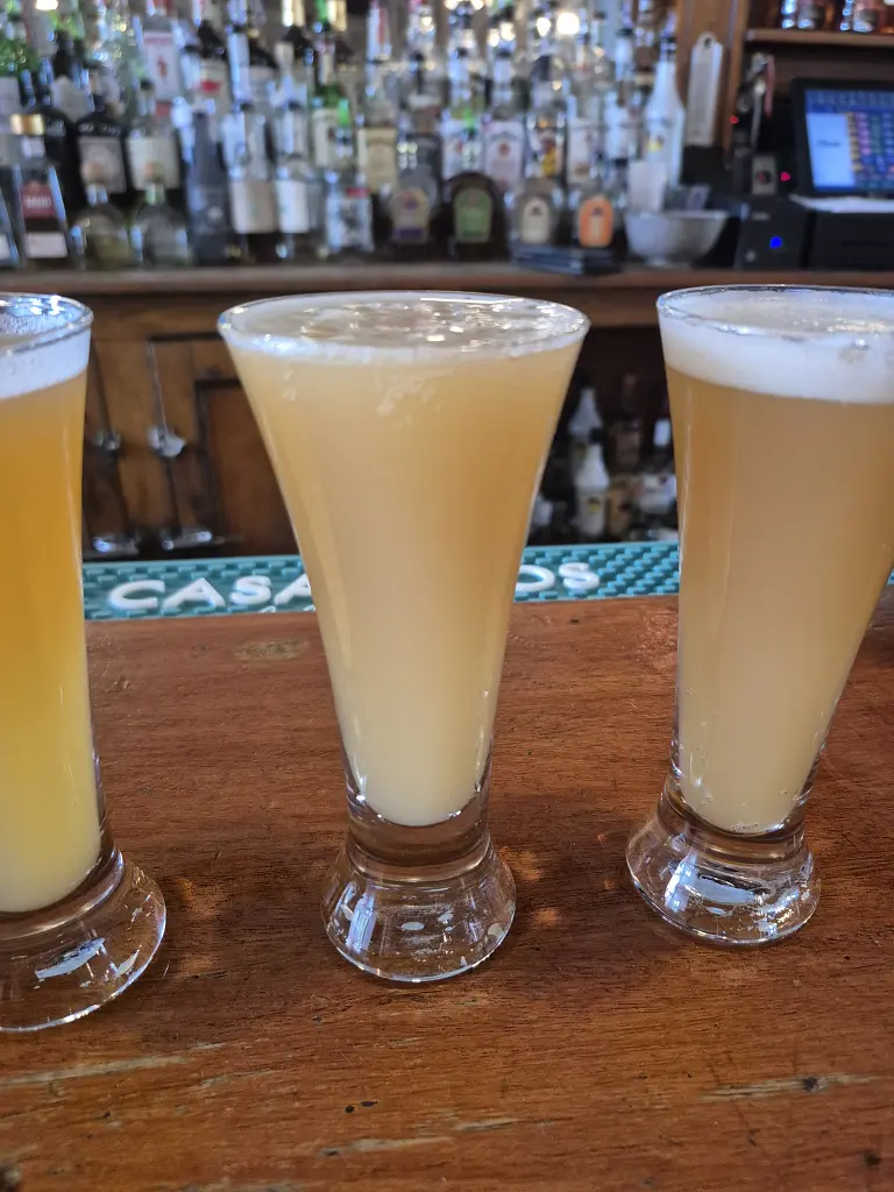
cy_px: 596
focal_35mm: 23
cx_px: 447
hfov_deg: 58.9
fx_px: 792
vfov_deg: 73.9
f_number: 1.8
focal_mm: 5.4
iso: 800
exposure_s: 1/60
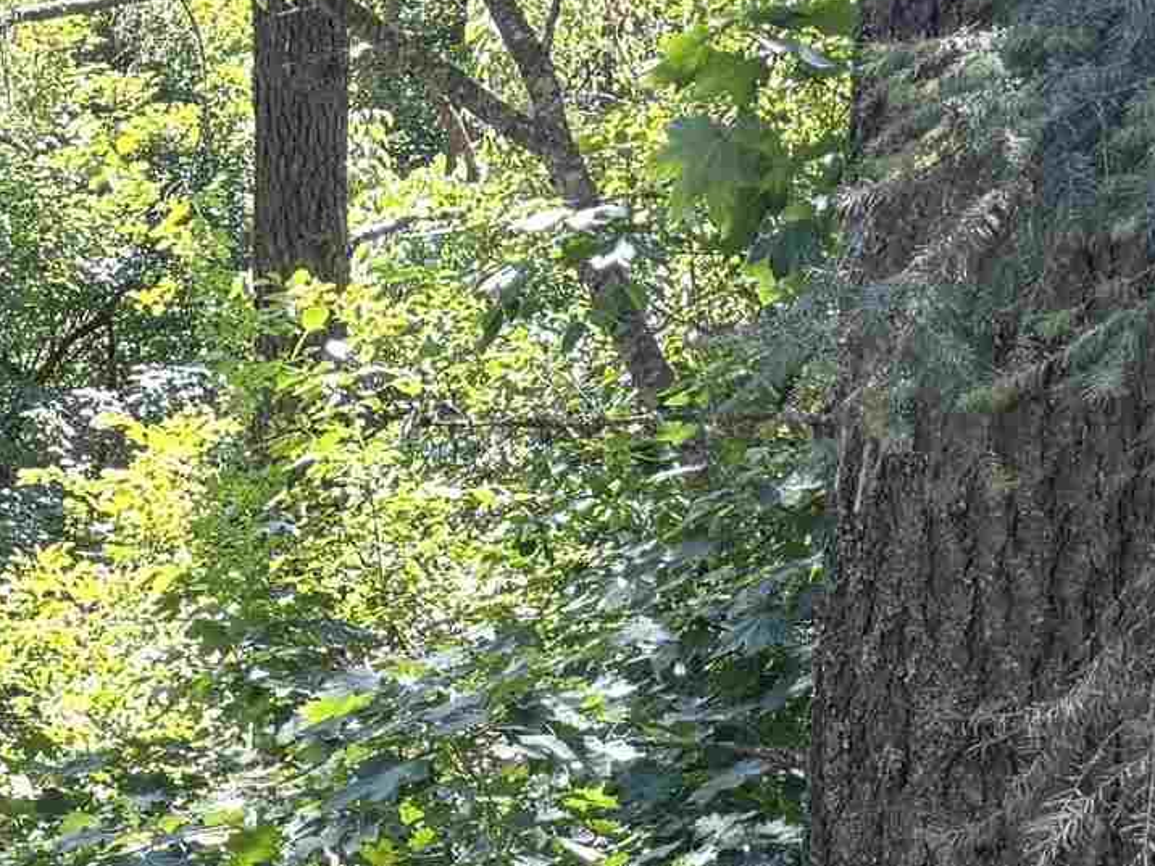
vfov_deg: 13.2
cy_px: 1471
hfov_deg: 18.1
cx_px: -221
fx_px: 3437
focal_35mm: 103
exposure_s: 1/121
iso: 125
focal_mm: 6.76
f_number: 1.78
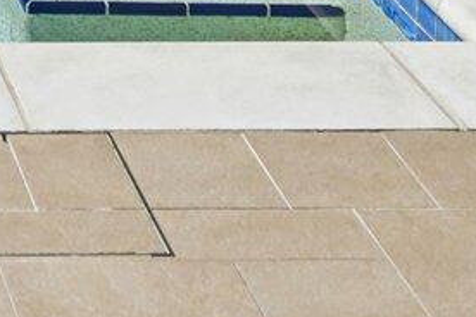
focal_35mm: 141
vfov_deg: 7.9
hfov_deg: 13.0
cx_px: -419
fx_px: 1864
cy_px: -755
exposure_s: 1/640
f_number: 8
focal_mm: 19
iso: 100
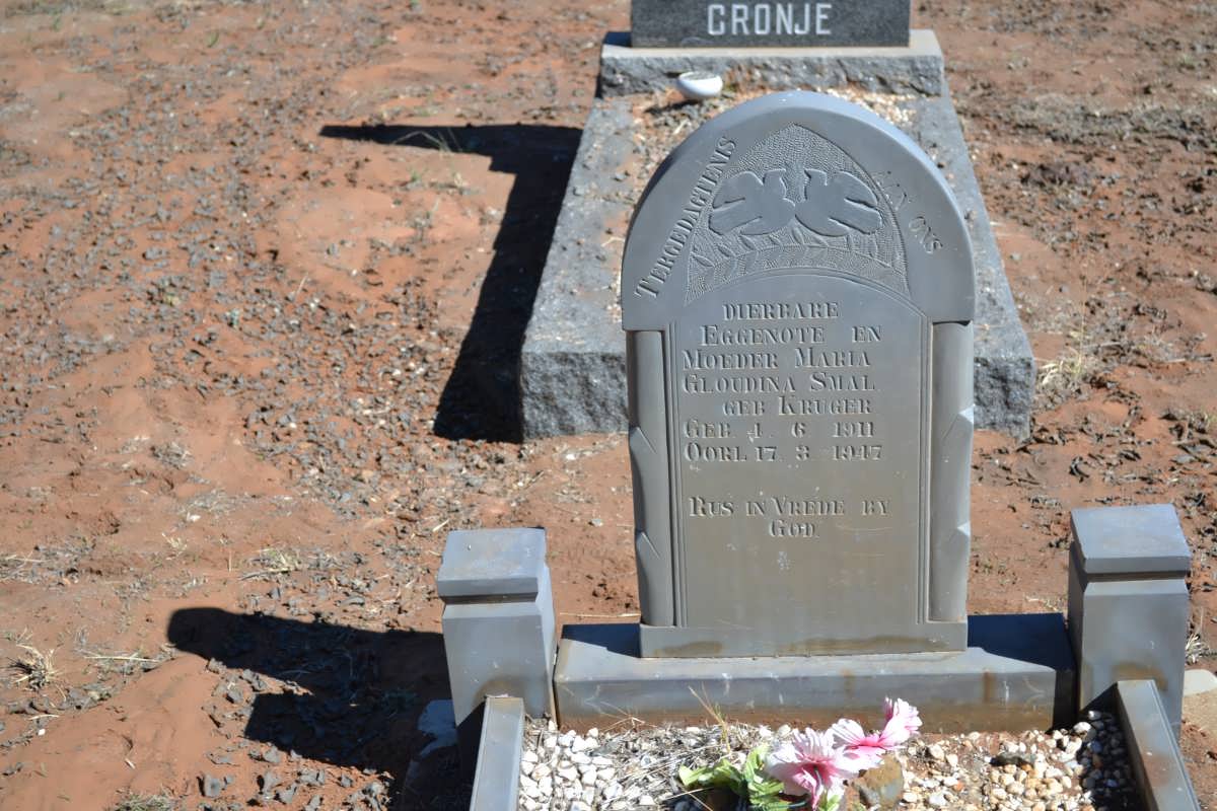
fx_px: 2028
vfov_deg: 22.6
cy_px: 406
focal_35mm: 60
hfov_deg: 33.4
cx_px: 608
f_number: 5.6
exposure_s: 1/125
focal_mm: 40
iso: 140
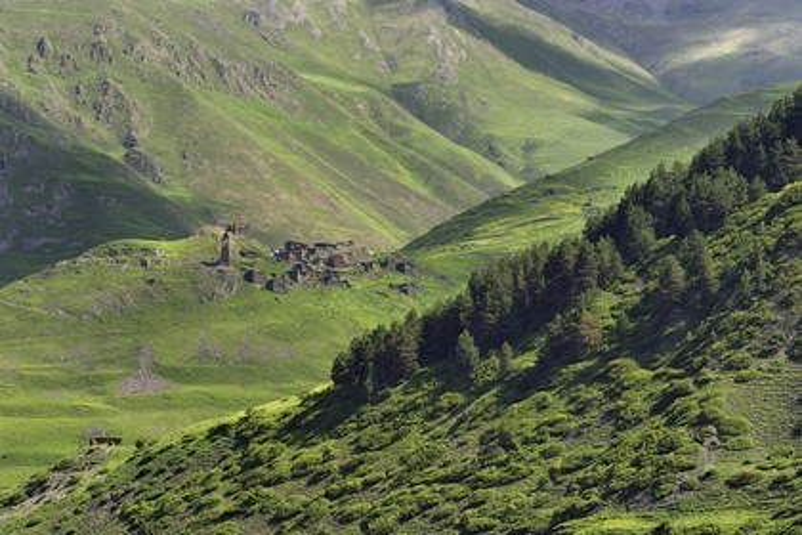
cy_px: 268
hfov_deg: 15.8
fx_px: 2896
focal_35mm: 130
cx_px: 401
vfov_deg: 10.5
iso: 200
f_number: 11
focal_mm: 130
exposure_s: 1/250
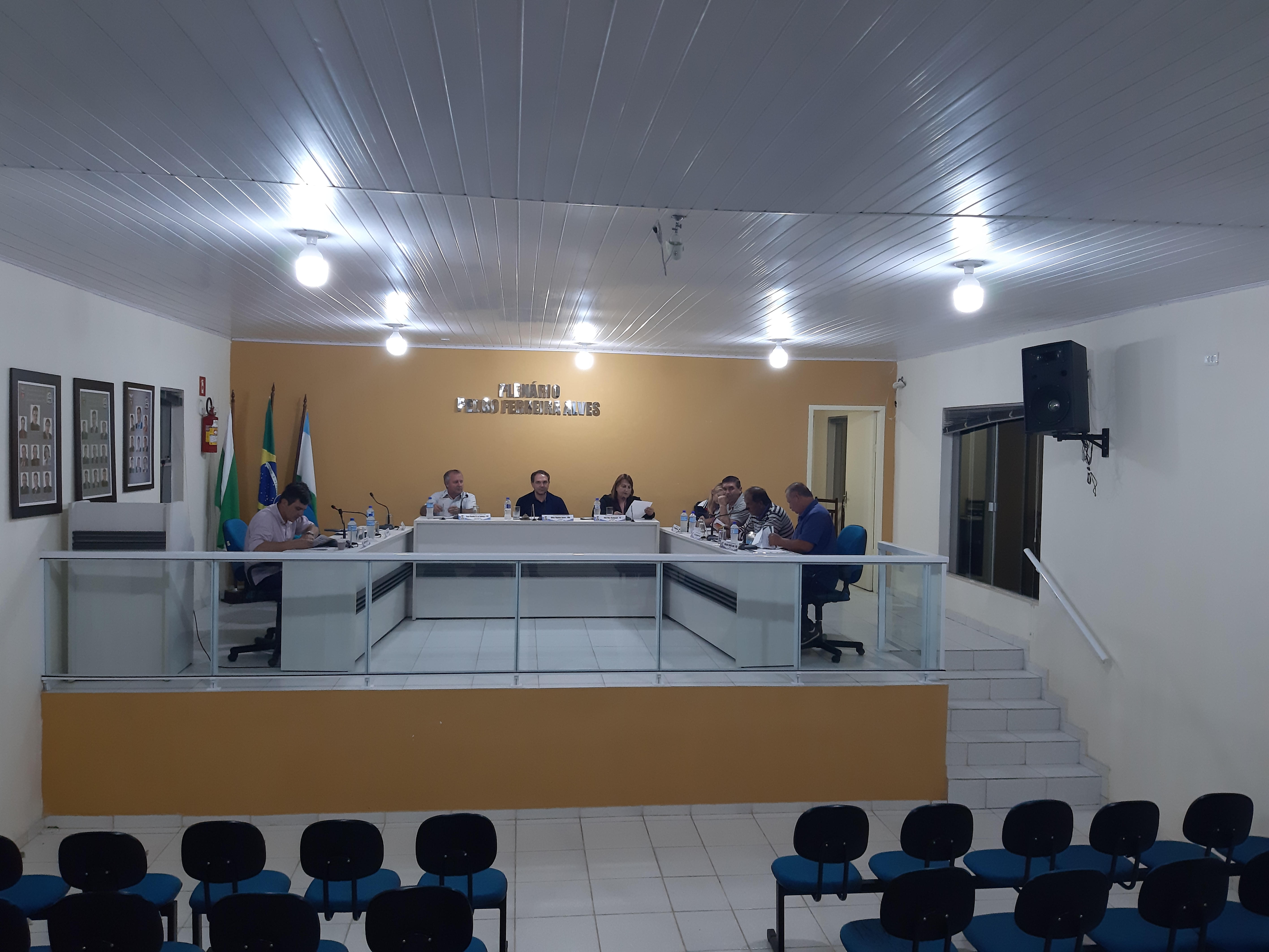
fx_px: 990
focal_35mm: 27
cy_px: 476
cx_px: 634
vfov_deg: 51.4
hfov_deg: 65.3
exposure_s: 1/60
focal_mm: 3.93
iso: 160
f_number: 1.7
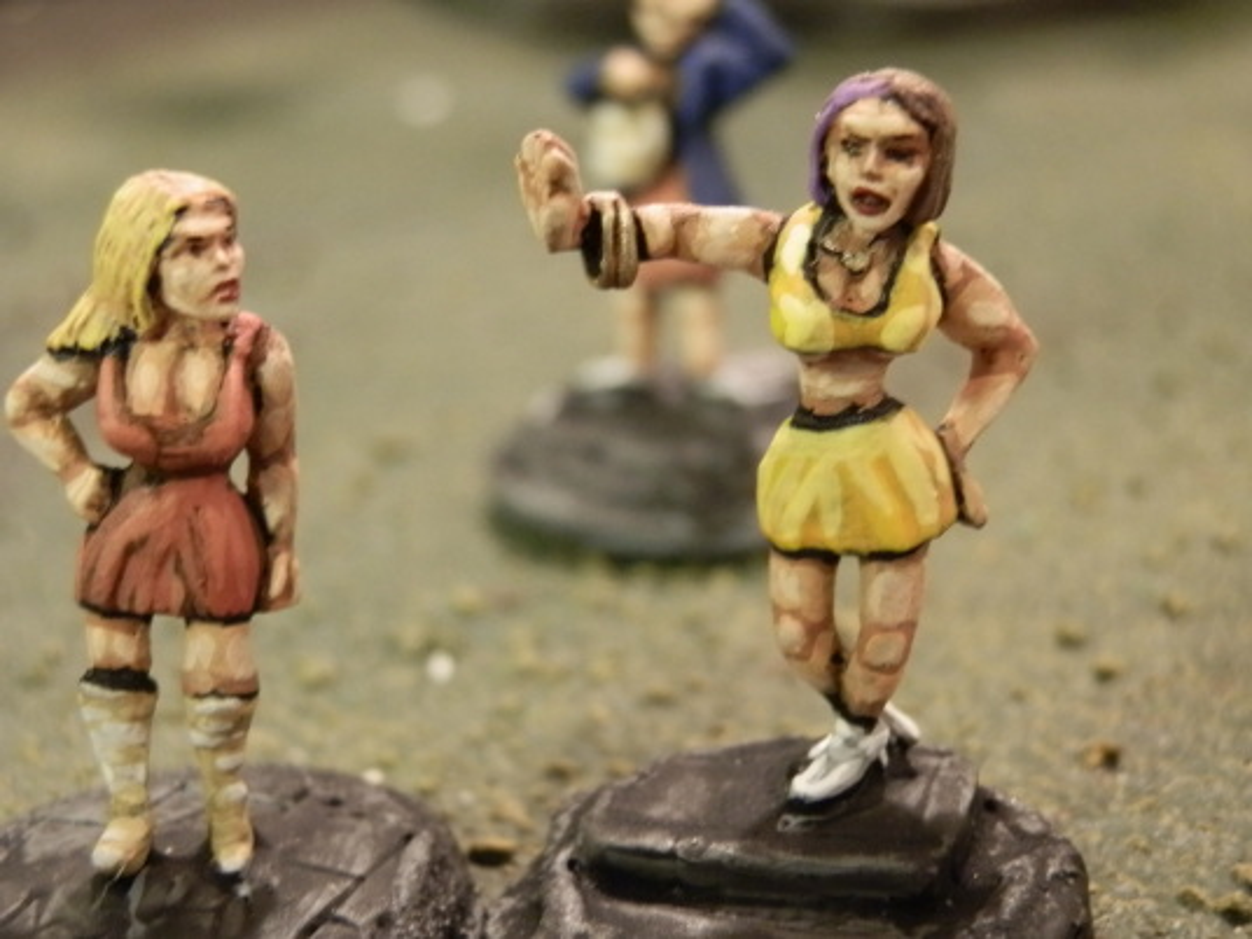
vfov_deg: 24.0
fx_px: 2206
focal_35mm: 61
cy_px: 470
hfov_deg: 31.7
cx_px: 626
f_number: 3.7
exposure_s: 1/8
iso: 400
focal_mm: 10.99
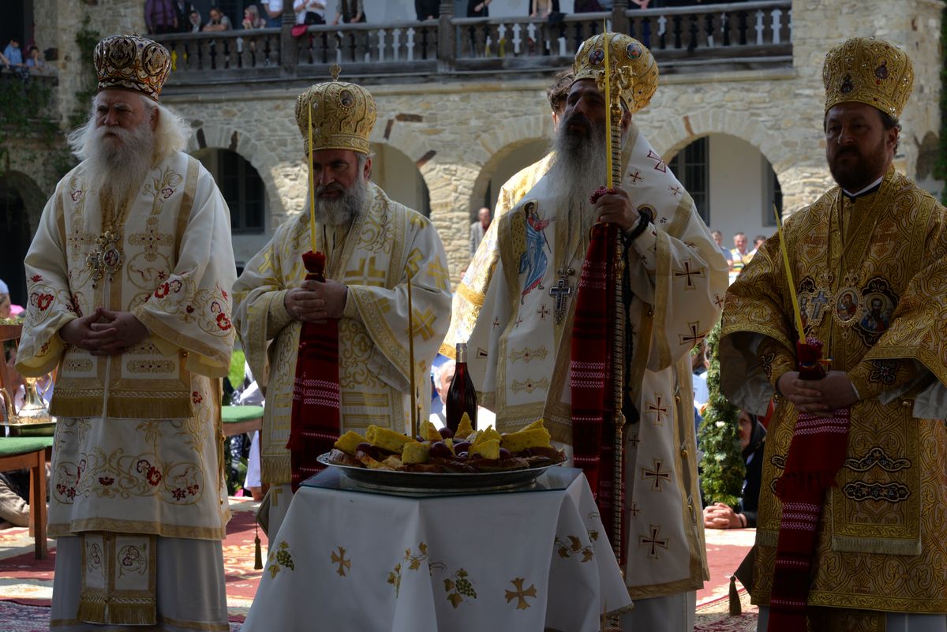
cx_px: 474
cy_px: 316
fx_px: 2579
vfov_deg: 14.0
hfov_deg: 20.8
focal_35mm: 98
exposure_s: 1/400
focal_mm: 98
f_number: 10
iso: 640
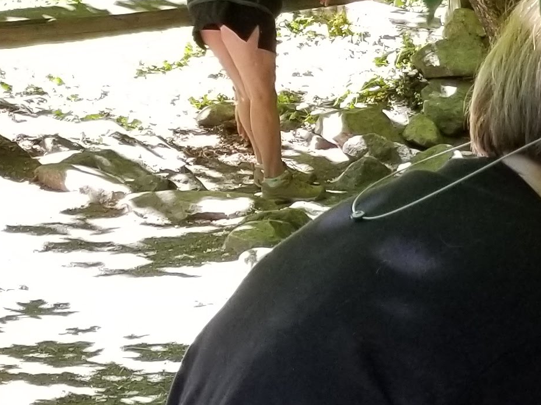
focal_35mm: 113
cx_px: 1112
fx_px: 1766
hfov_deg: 14.3
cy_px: 562
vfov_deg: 12.6
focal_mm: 4.3
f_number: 1.7
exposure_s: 1/120
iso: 80
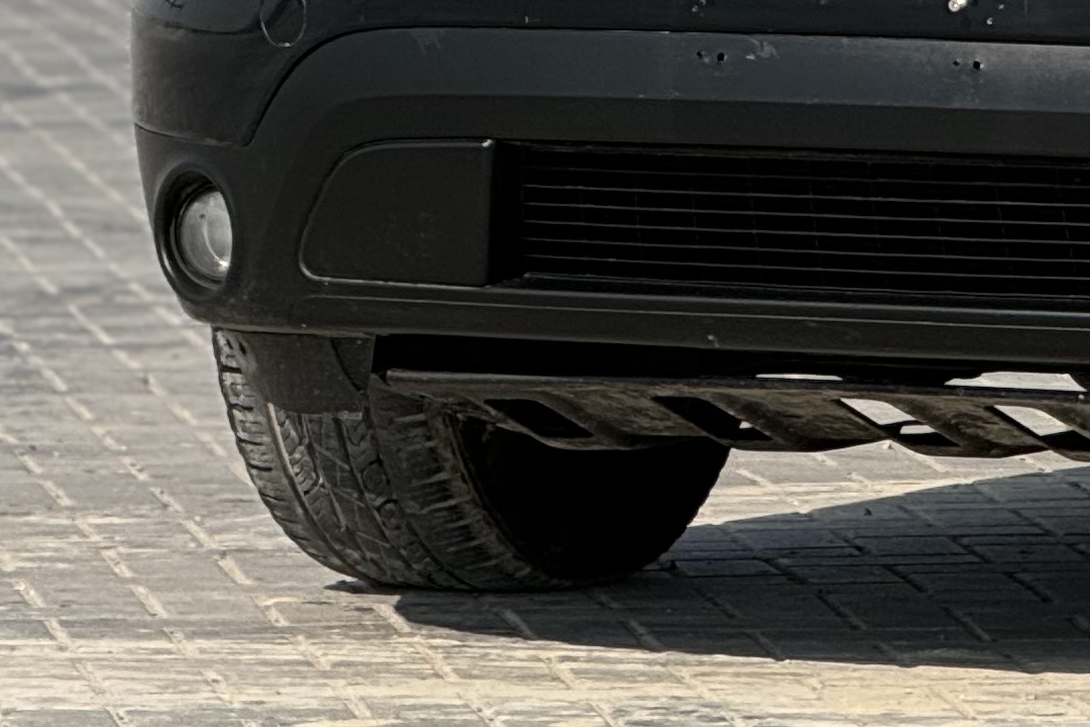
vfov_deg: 2.9
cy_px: -372
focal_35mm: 466
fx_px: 14108
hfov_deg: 4.4
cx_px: 1844
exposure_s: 1/2283
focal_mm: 15.66
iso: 80
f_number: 2.8
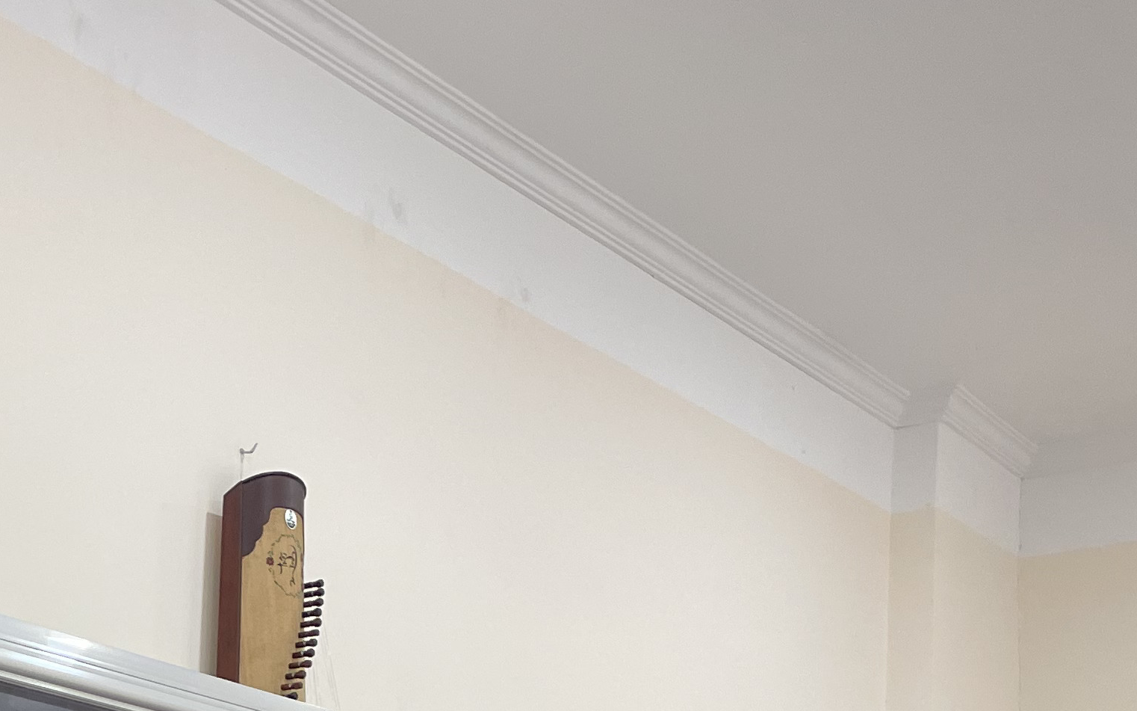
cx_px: -111
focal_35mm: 73
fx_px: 2262
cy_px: 1089
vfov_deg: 16.2
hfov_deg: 26.1
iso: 64
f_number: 1.6
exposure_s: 1/100
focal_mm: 4.2
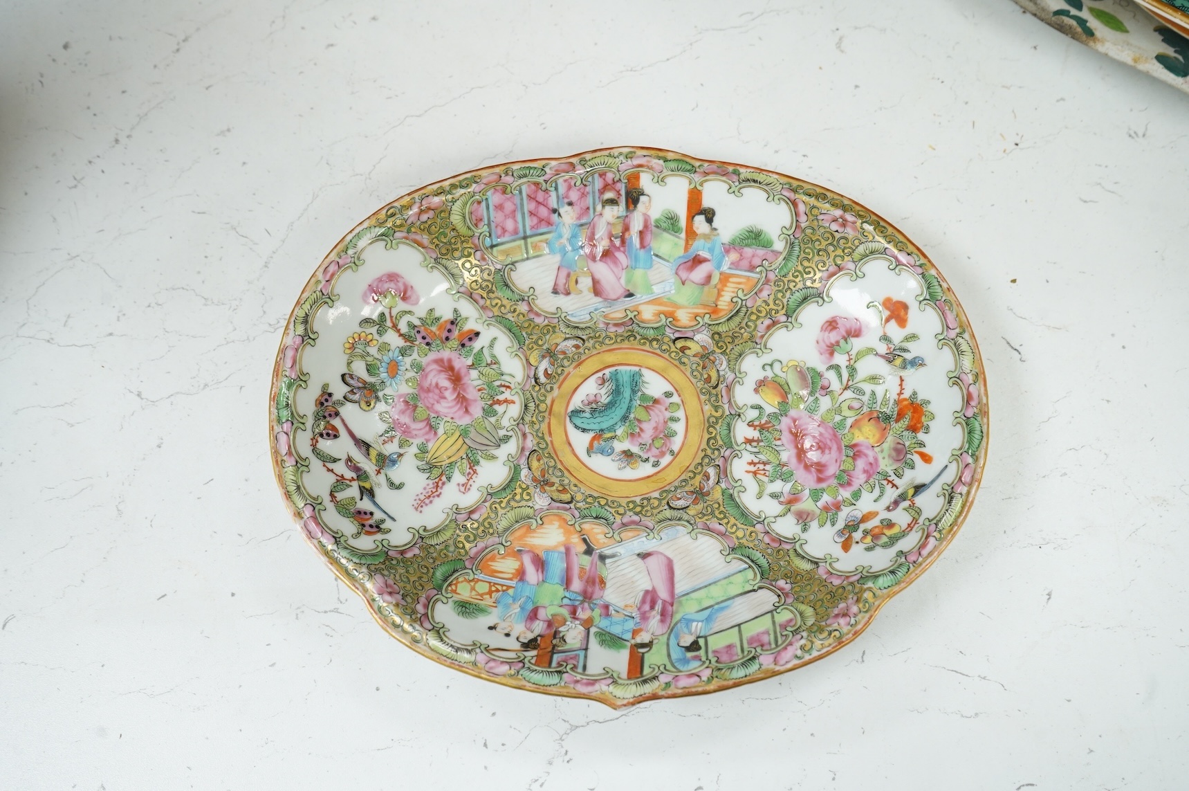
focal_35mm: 36
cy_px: 396
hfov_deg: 53.2
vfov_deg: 36.8
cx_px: 594
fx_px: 1188
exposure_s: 1/80
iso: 2500
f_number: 7.1
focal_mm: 36
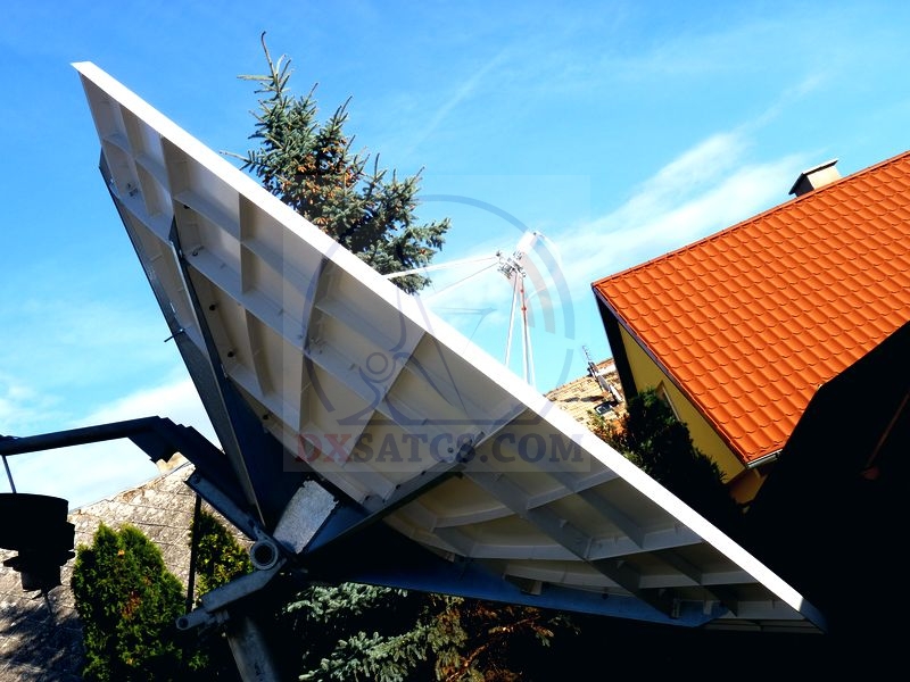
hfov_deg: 36.8
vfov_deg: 28.0
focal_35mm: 52
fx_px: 1367
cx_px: 455
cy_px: 341
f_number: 5
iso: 100
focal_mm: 9.2
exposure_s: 1/250
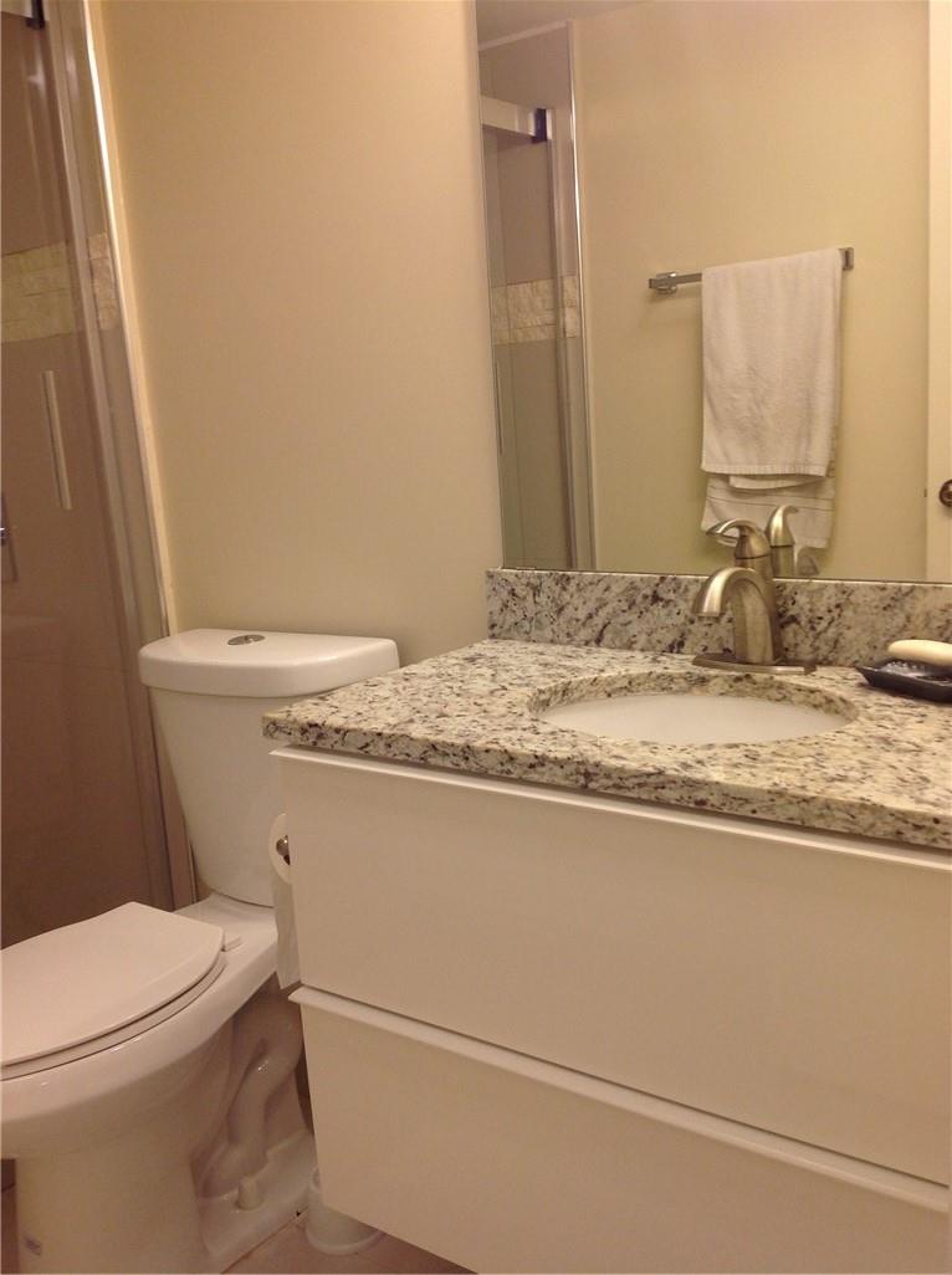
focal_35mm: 35
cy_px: 638
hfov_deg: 40.6
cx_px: 476
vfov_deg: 52.7
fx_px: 1287
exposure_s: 1/40
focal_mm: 4.28
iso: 64
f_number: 2.4
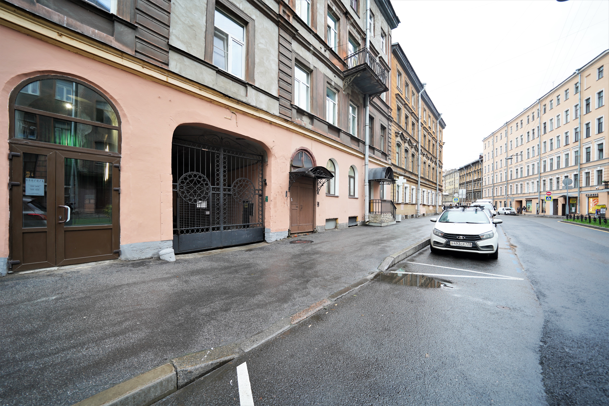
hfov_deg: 112.6
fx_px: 203
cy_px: 203
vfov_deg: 90.0
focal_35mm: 12
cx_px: 304
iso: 125
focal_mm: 12
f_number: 4
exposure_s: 1/30
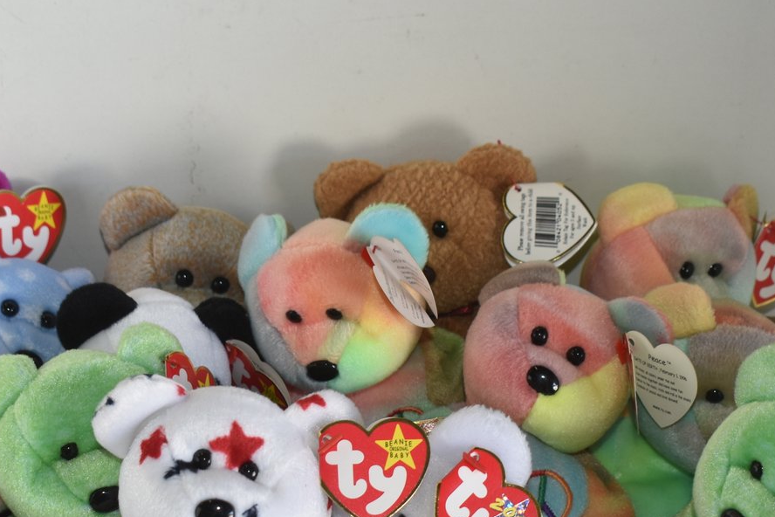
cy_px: 465
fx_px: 1980
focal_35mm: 92
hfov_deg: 22.1
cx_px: 344
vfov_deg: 14.7
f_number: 5.6
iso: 280
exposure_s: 1/60
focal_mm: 32
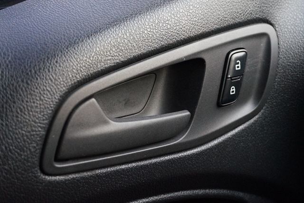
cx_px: 152
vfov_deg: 29.8
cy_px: 102
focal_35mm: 45
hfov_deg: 43.6
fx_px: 380
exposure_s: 1/60
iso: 2500
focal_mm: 30
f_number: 5
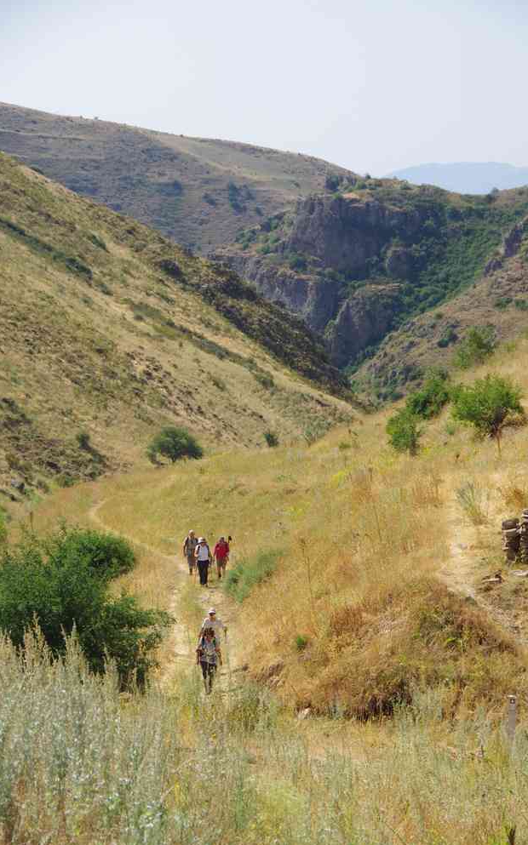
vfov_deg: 17.4
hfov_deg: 10.9
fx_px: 2765
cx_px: 281
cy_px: 423
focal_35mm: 120
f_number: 9
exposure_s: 1/125
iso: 200
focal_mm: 77.5
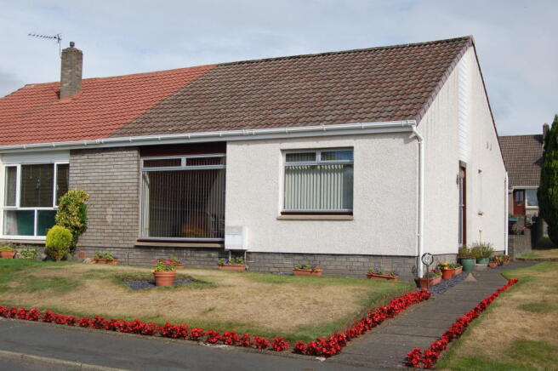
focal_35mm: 46
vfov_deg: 28.9
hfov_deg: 42.4
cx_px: 279
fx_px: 720
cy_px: 186
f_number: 9
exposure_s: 1/320
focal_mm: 31
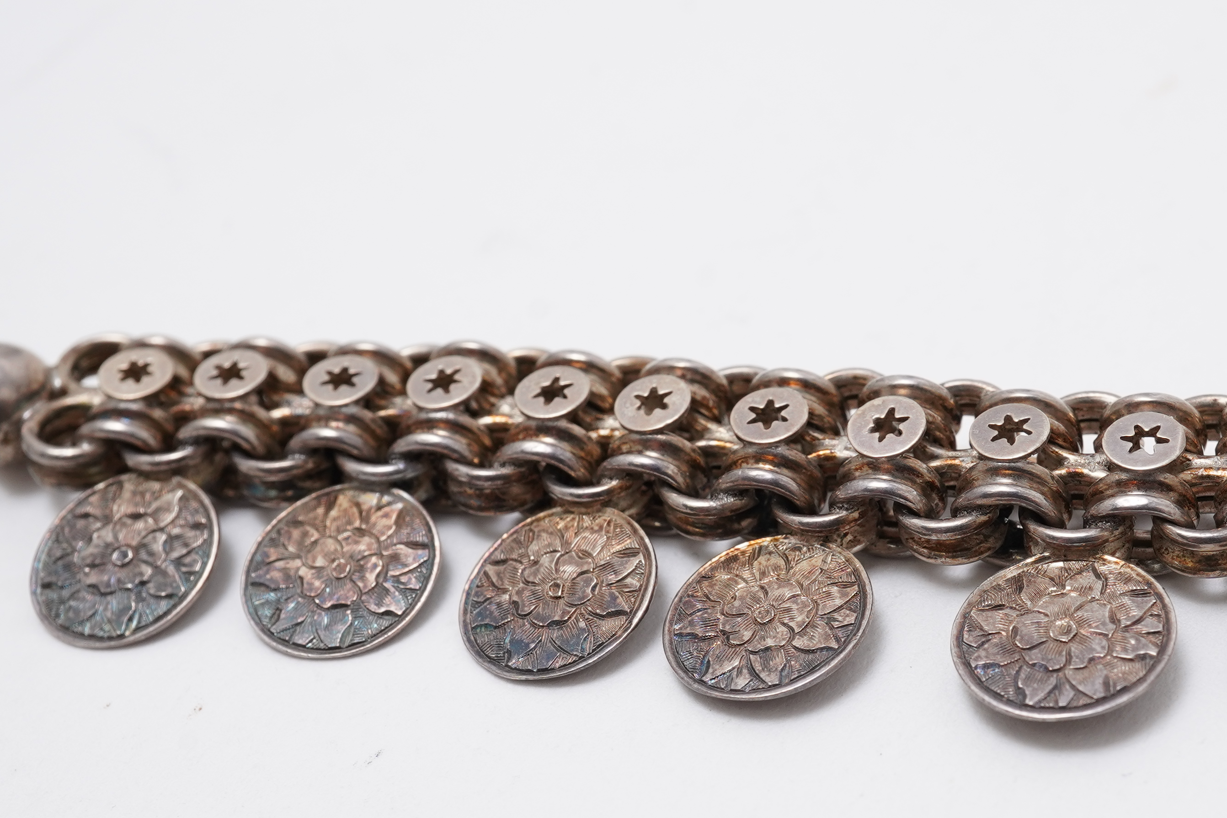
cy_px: 522
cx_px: 851
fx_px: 2249
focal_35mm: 66
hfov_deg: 30.2
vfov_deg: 20.6
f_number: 18
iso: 400
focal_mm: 30
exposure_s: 1/125
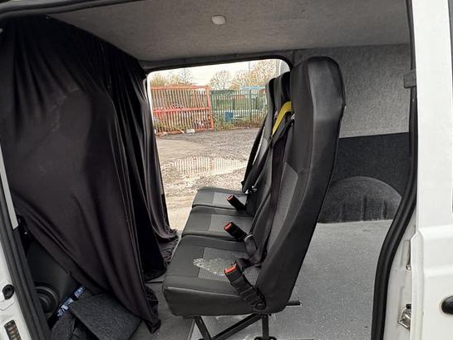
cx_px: 219
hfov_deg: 73.9
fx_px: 301
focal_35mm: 23
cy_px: 200
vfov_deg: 58.5
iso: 250
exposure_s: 1/77
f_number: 2.2
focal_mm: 2.22
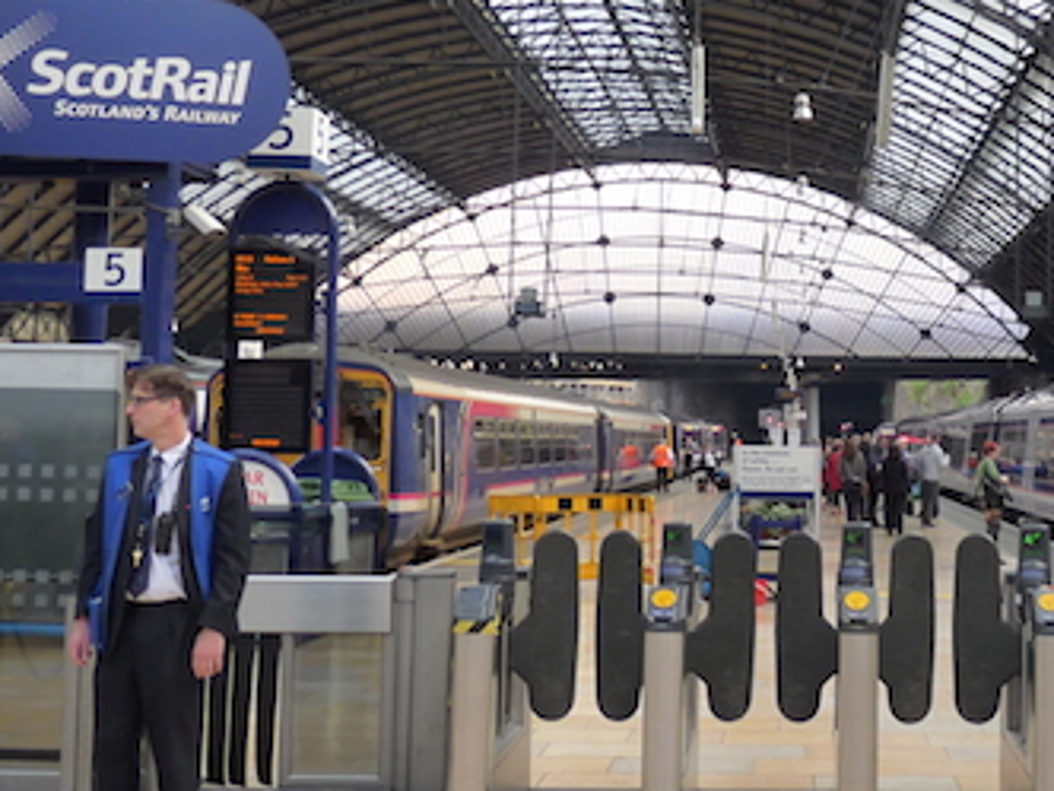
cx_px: 844
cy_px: 281
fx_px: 1736
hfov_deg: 32.8
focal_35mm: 57
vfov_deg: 25.6
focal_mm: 4.8
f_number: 2.8
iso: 160
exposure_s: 1/125
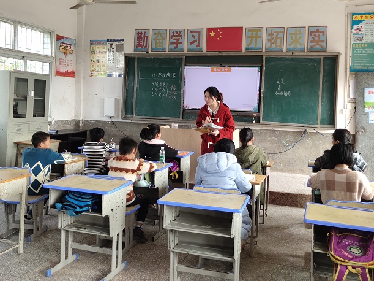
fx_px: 410
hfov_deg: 48.9
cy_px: 102
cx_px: 203
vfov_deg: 37.4
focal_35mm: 38
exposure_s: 1/100
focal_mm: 4.27
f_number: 1.8
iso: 61
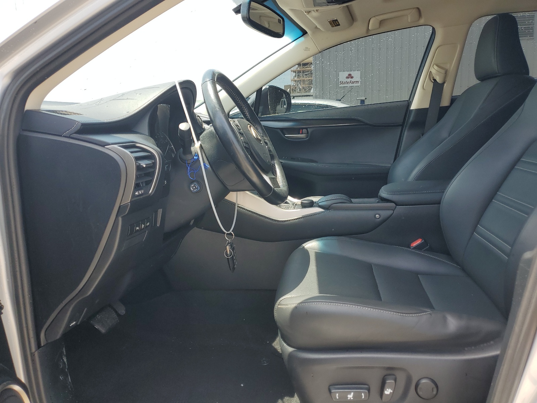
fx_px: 403
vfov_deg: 53.1
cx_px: 268
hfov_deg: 67.3
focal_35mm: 26
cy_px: 202
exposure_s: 1/588
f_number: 1.5
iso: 50
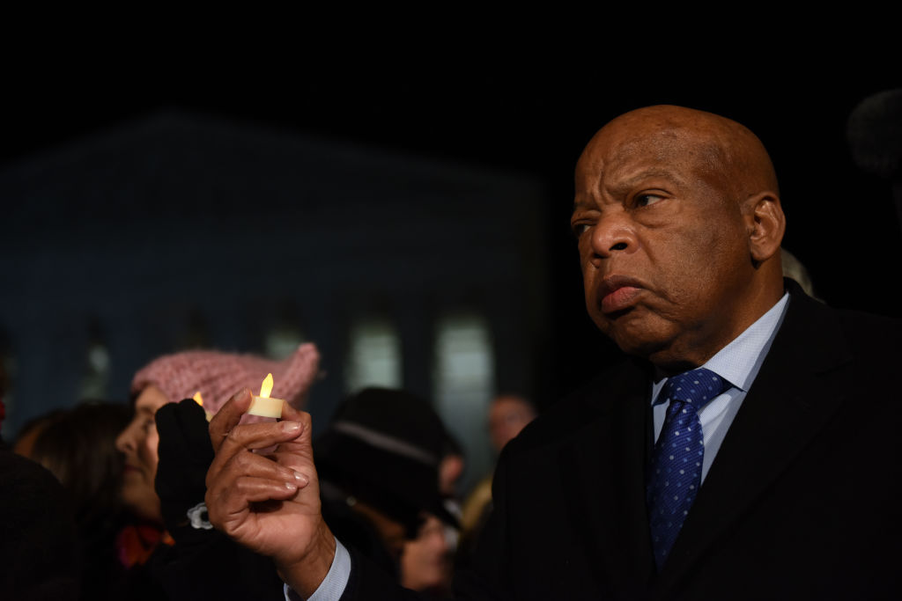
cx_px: 451
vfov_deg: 24.6
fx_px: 1378
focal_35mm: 55
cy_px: 300
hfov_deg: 36.2
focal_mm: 55
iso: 1600
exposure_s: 1/200
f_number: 2.8
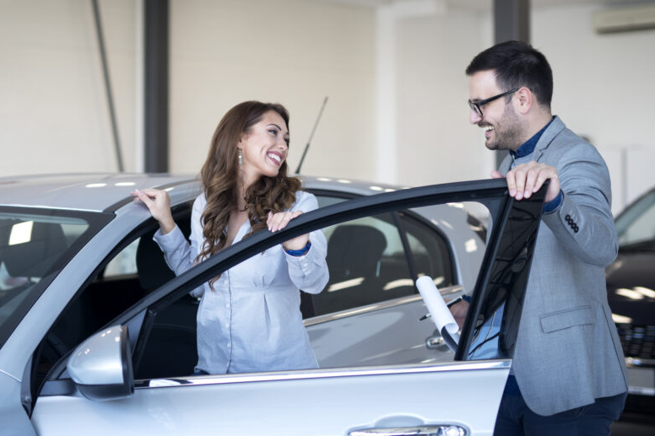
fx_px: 1201
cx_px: 274
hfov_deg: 30.5
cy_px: 173
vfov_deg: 20.6
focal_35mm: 66
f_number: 1.8
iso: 320
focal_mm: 50
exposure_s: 1/500
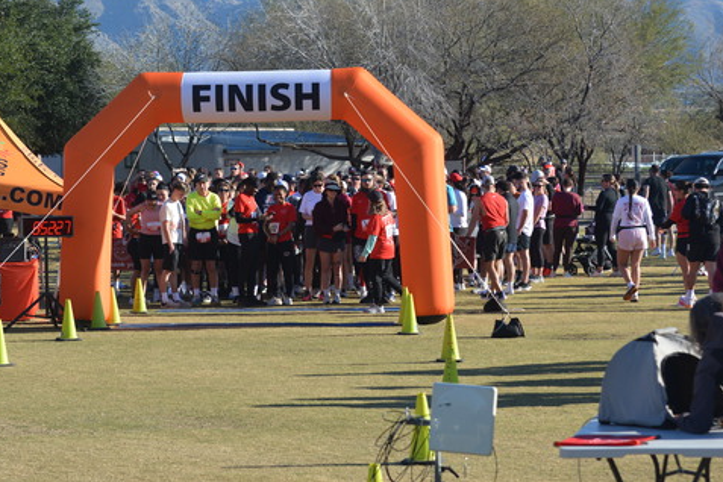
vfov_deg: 11.3
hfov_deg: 16.9
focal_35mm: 121
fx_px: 2430
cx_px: 324
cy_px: 207
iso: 200
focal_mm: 70
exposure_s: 1/640
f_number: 5.6
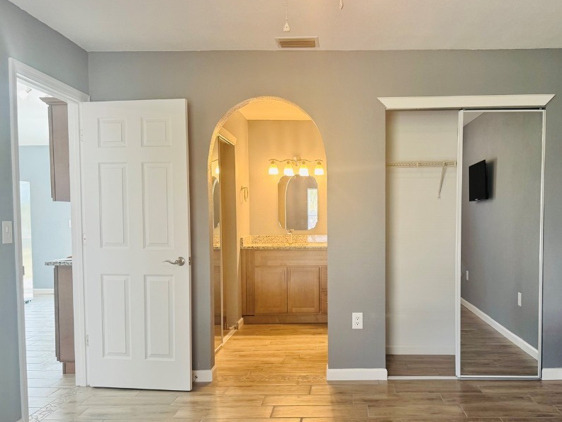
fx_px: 503
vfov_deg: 45.3
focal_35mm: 31
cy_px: 241
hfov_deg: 57.8
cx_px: 339
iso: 100
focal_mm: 6.76
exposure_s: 1/60
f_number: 1.78
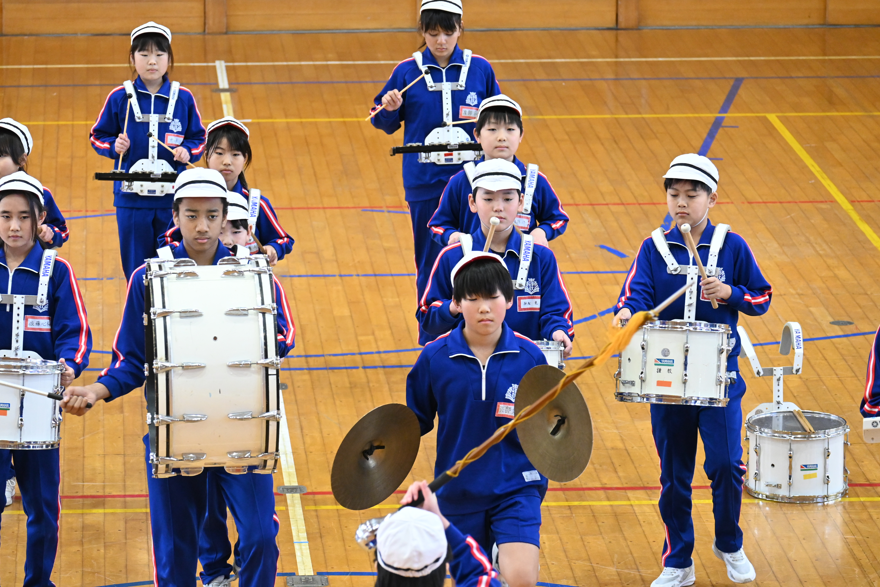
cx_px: 402
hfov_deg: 10.7
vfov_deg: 7.1
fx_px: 4706
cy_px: 279
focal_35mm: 193
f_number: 5.3
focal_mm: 115
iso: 2200
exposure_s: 1/125
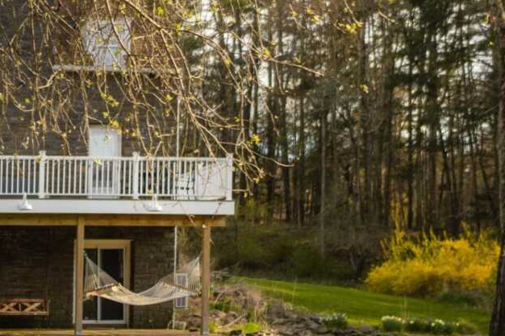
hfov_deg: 23.4
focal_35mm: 86
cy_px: 193
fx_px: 1203
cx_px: 105
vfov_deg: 15.9
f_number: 1.6
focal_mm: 35
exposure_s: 1/2500
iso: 200
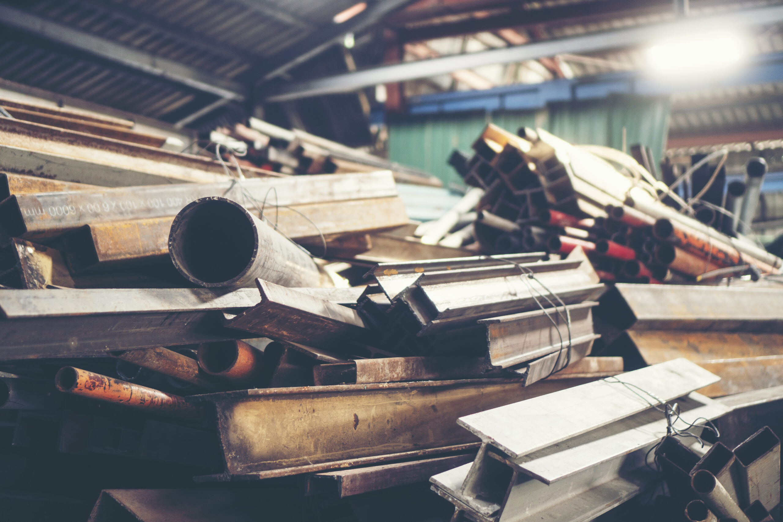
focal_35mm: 52
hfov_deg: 37.8
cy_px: 261
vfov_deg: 25.8
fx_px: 1142
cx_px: 392
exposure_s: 1/60
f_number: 1.8
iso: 320
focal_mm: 35
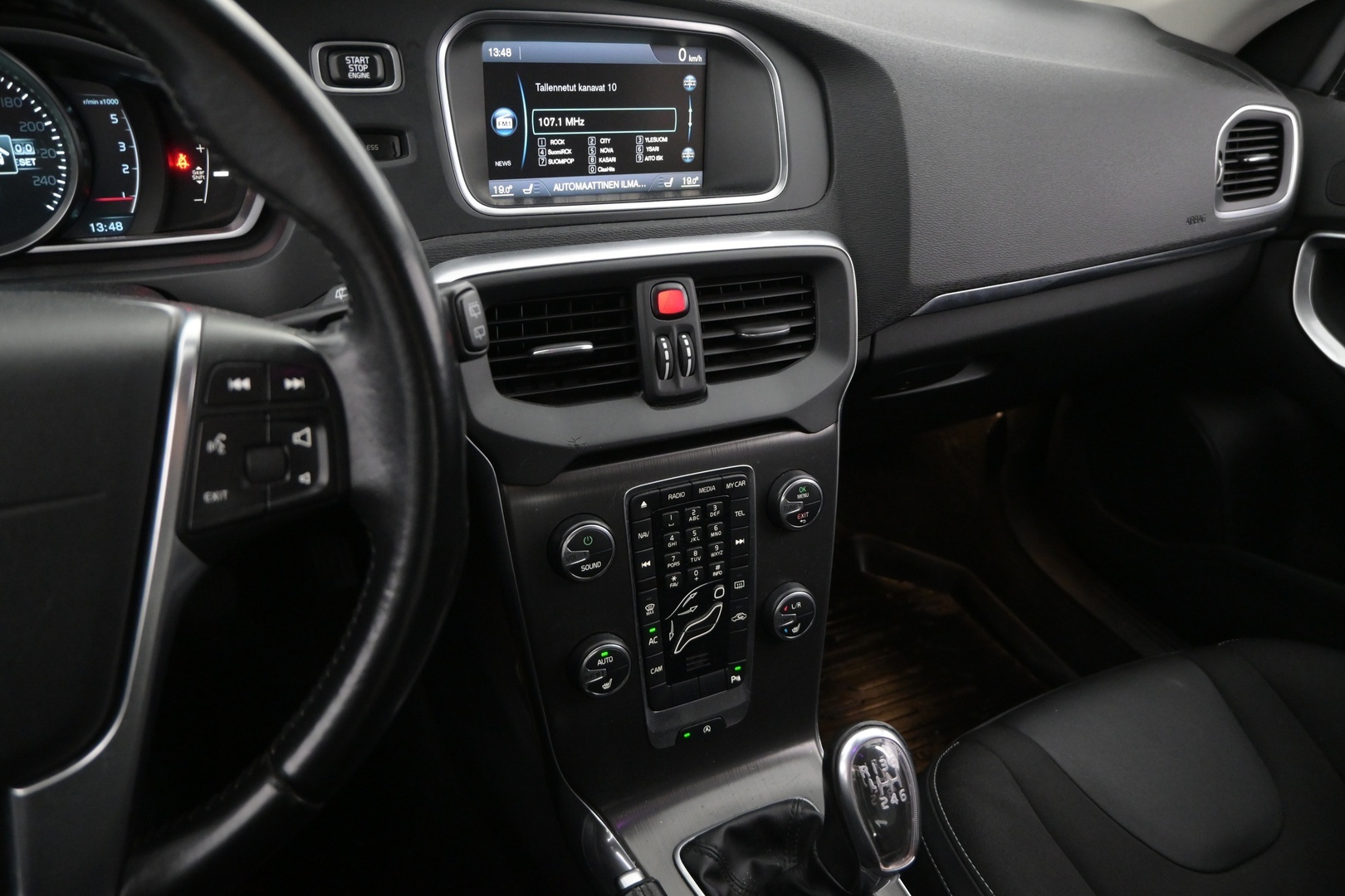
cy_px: 448
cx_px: 672
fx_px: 897
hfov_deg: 73.7
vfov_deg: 53.1
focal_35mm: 24
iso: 2500
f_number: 3.5
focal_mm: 16
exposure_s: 1/40
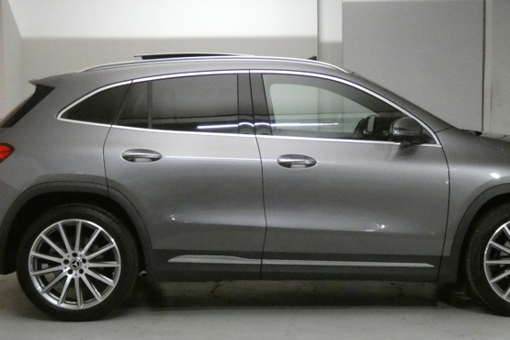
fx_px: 1020
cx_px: 292
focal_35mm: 72
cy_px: 224
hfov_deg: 28.0
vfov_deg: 18.9
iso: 2500
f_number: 3.8
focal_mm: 8.6
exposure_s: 1/125
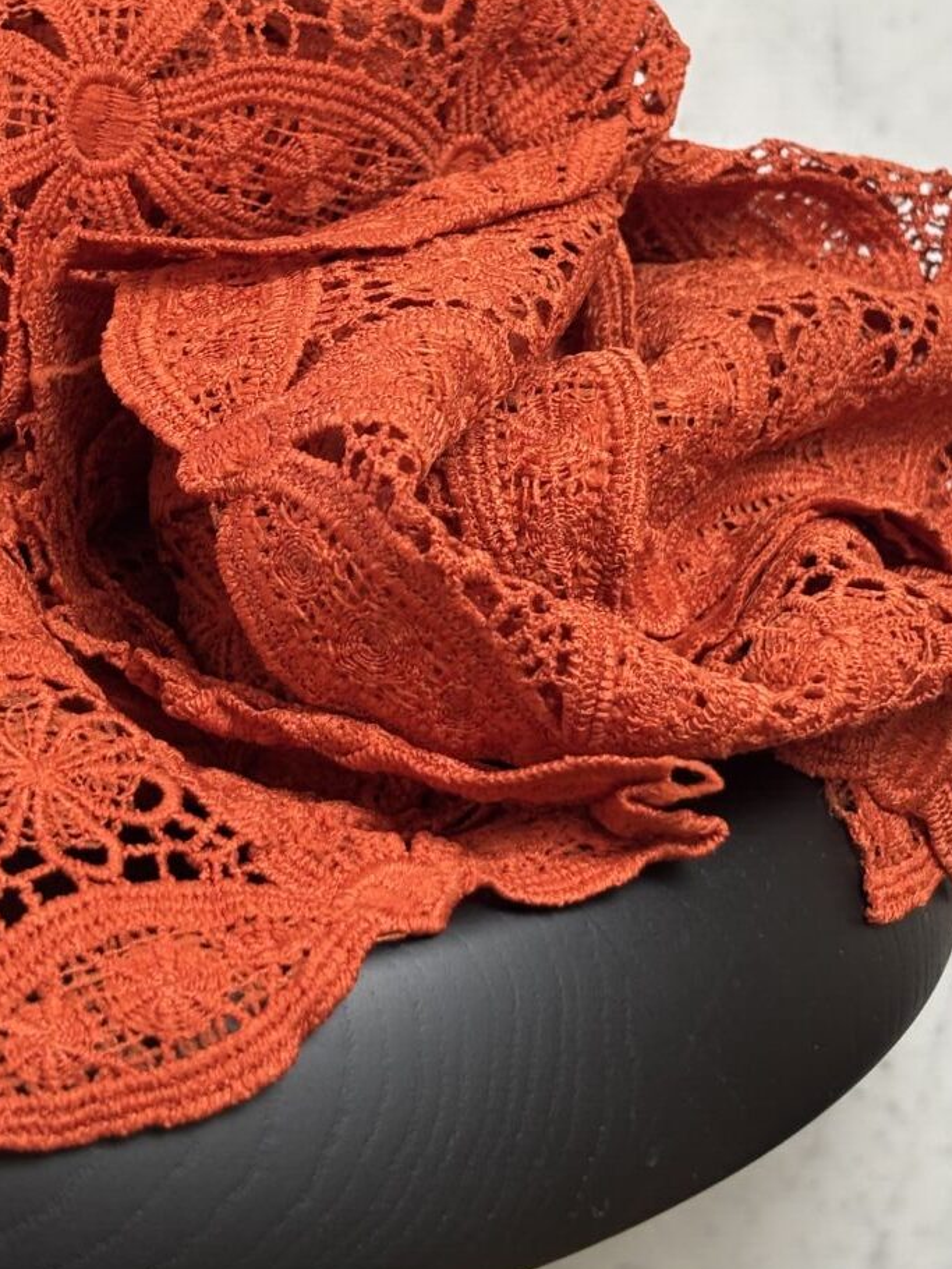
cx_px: 440
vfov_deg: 24.3
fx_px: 2932
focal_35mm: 80
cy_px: 389
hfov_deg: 18.4
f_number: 1.6
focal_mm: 5.96
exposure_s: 1/50
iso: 100
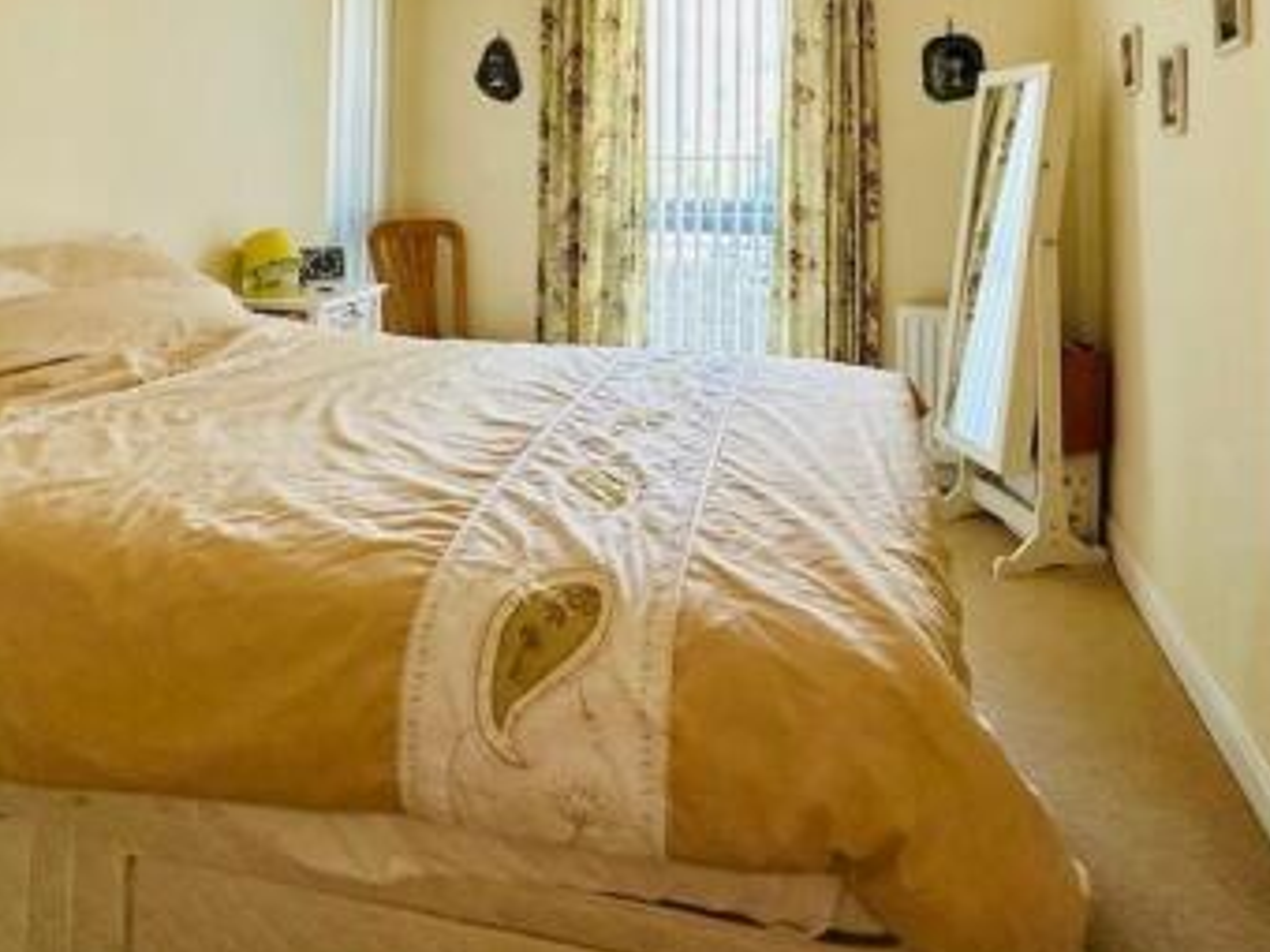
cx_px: 659
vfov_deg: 51.9
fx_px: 881
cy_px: 147
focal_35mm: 24
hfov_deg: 71.6
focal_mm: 2.22
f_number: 2.2
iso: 160
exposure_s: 1/100
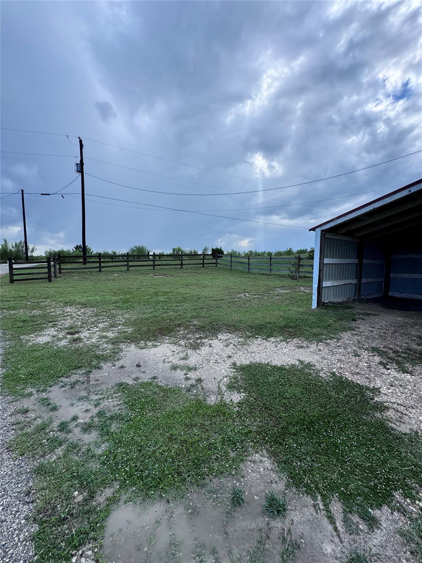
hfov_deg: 85.7
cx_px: 211
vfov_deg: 102.1
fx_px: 228
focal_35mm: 14
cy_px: 282
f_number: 2.2
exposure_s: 1/1506
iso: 50
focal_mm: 2.22
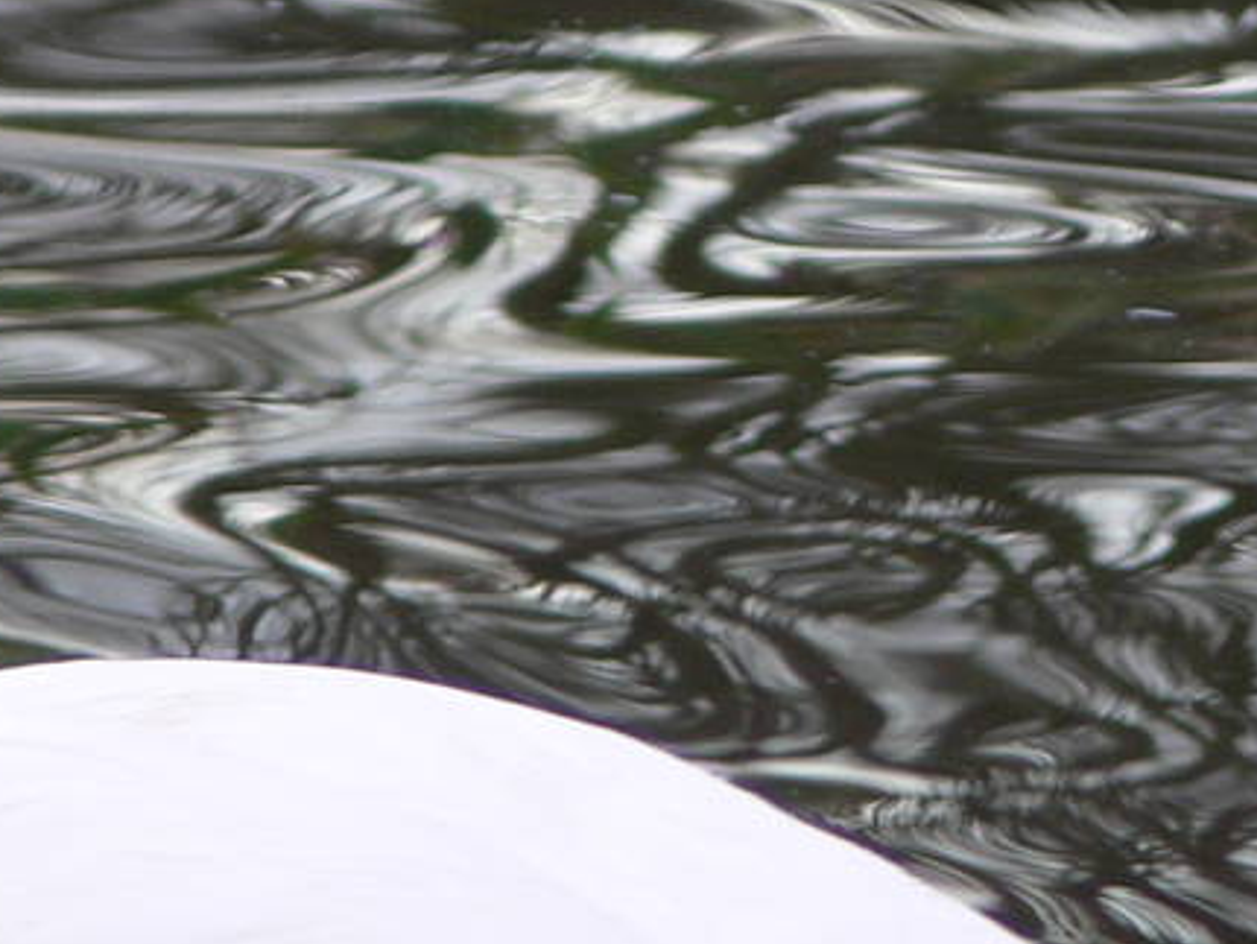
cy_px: 196
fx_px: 56752
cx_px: 1500
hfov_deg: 1.3
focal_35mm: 1562
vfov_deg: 1.0
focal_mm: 88.8
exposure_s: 1/125
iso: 80
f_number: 4
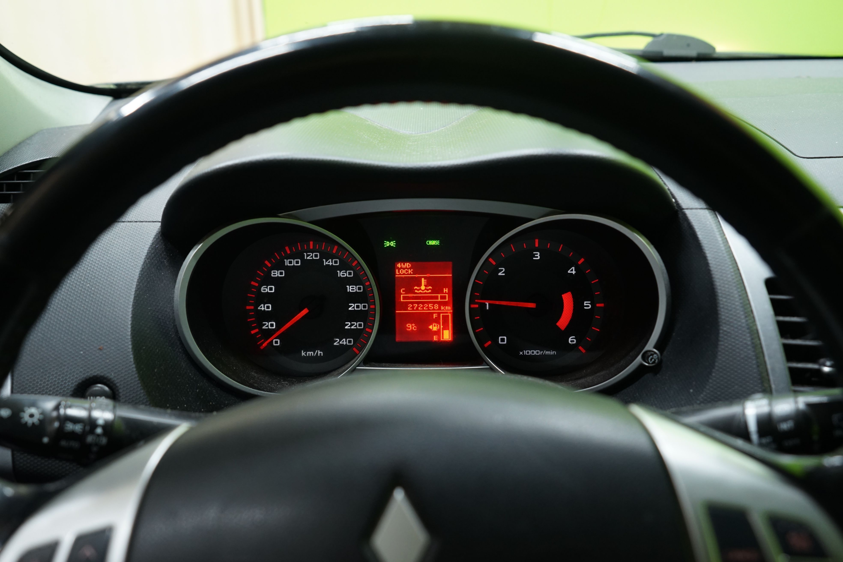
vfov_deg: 41.1
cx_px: 422
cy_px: 281
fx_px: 749
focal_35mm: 32
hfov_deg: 58.7
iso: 1250
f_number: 5
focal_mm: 32
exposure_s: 1/20
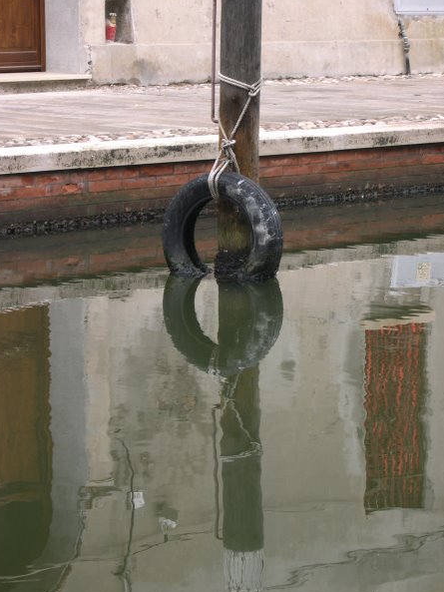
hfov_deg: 12.1
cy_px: 279
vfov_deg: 16.0
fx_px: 2103
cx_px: 227
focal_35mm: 123
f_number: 4.9
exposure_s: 1/74.7
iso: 100
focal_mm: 24
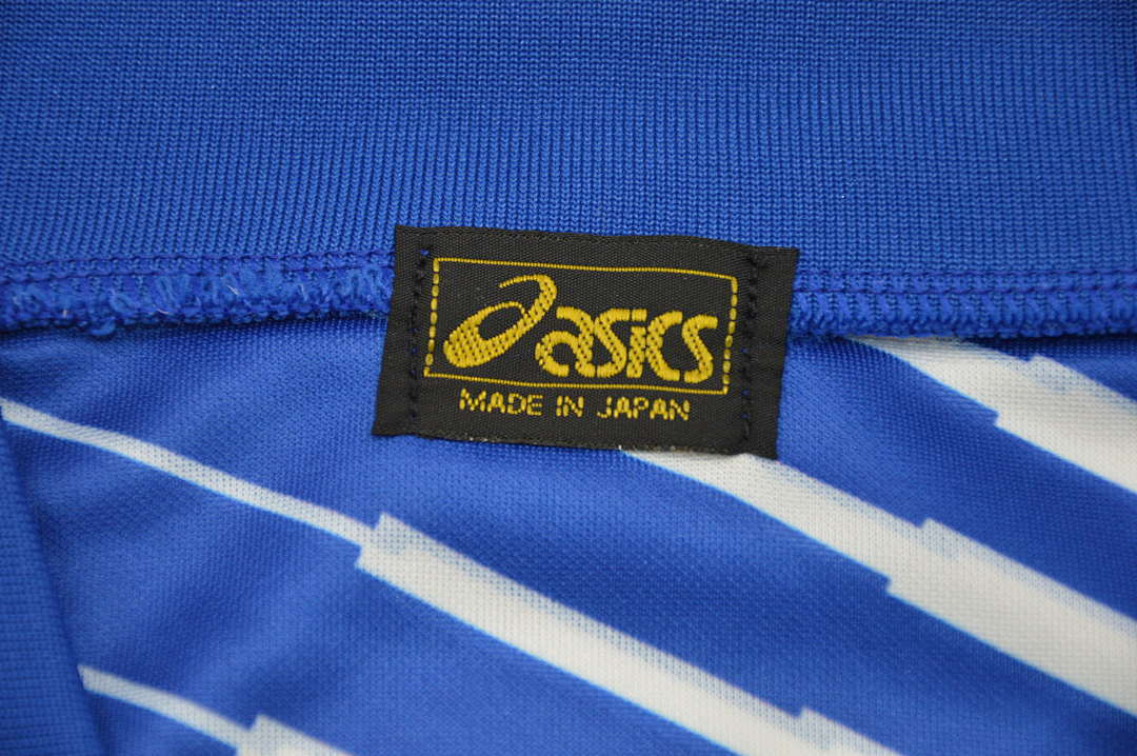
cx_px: 568
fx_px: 4970
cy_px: 378
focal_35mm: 158
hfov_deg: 13.1
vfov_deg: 8.7
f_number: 6.3
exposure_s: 1/200
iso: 400
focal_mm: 105
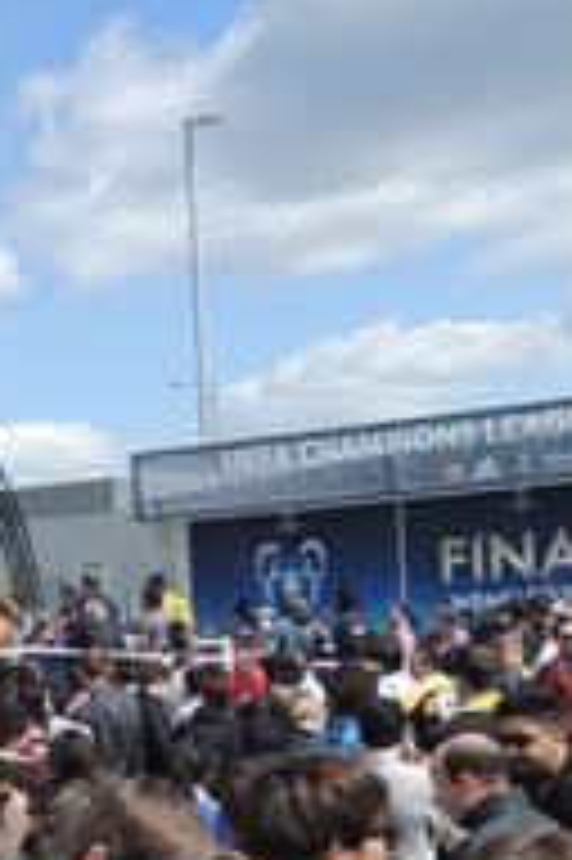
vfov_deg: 27.1
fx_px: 1719
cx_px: -293
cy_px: 770
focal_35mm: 72
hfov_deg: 17.0
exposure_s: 1/1250
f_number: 2.8
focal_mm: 4.3
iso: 100
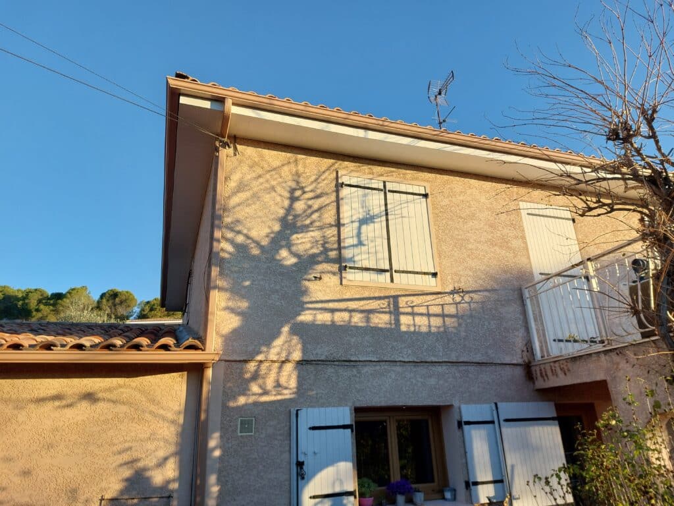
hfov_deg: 69.4
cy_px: 253
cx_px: 337
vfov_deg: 54.9
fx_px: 487
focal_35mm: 25
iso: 25
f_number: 1.8
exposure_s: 1/430
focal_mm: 5.23
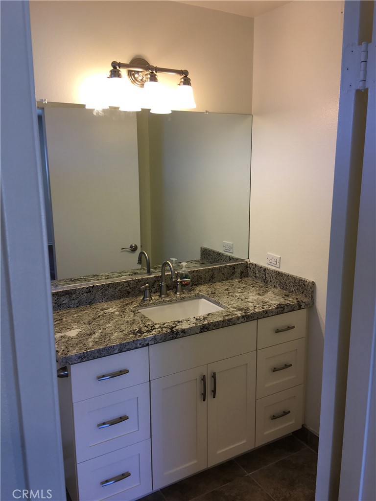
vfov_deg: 61.7
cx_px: 188
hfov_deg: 48.2
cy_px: 250
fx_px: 420
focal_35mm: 29
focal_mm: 4.15
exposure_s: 1/40
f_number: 2.2
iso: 25
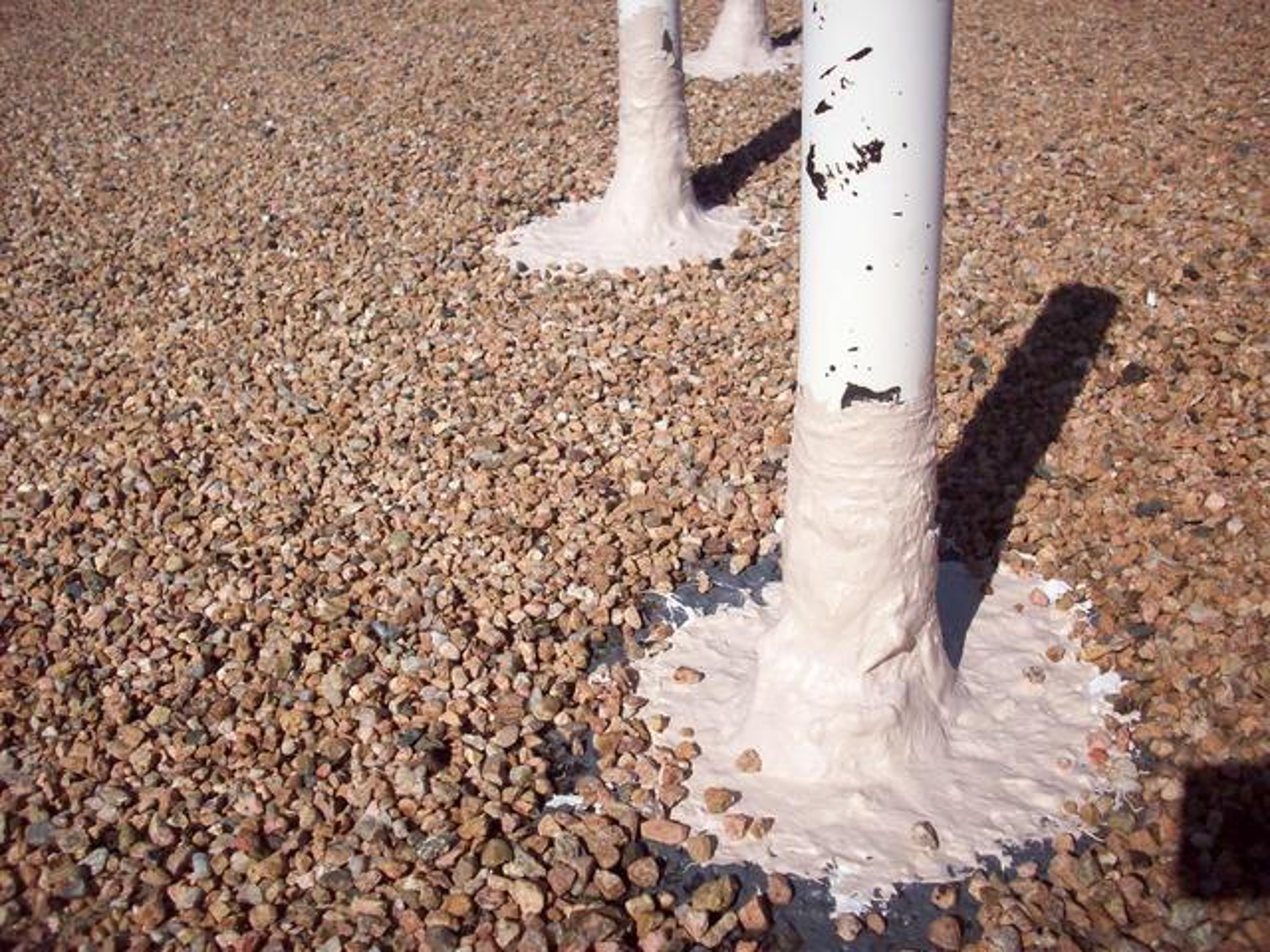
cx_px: 635
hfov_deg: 50.1
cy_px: 476
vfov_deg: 38.7
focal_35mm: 37
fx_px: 1357
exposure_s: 1/1401
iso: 160
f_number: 5.6
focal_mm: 6.2
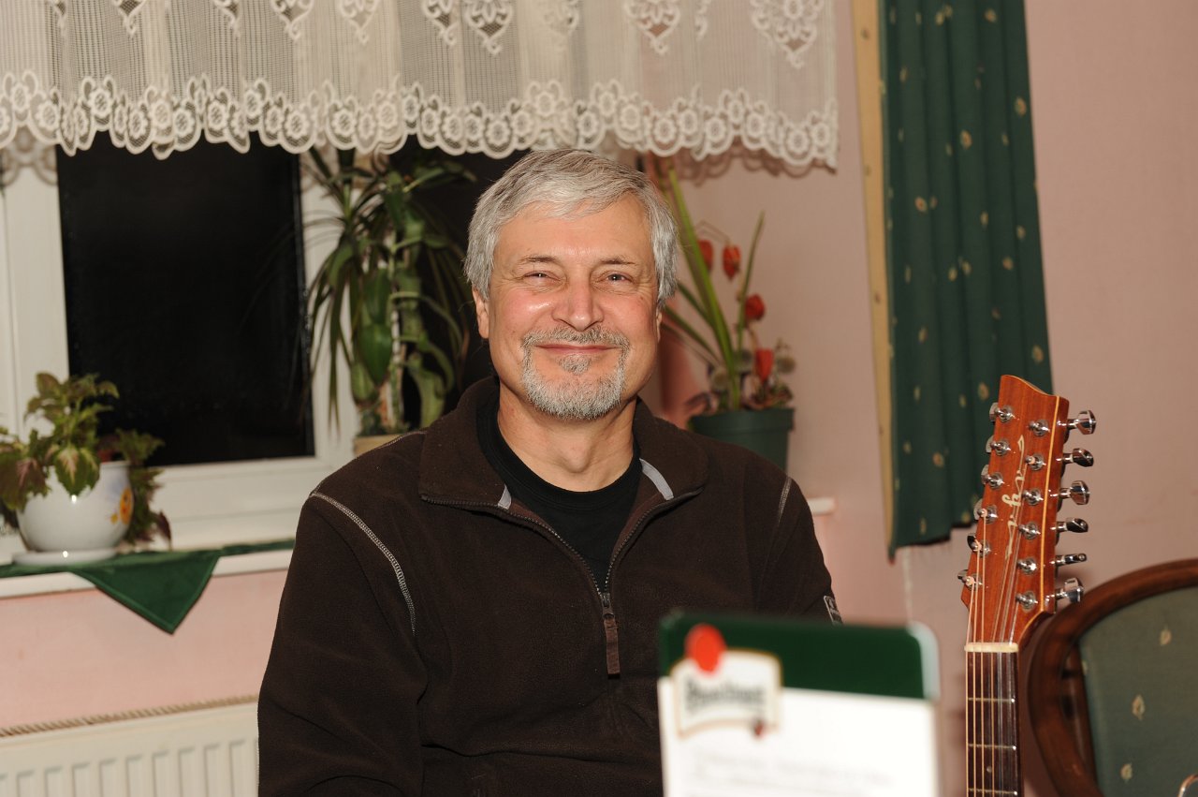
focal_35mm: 66
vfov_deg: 20.6
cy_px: 398
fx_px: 2194
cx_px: 599
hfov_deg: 30.5
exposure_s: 1/60
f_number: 5
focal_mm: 66
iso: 200
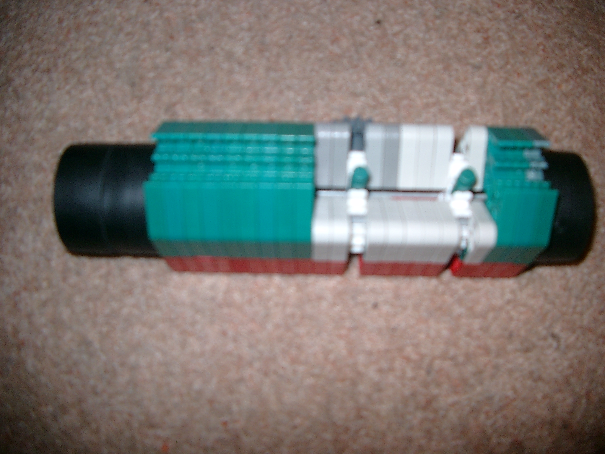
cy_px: 227
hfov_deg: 50.1
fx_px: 647
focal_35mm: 37
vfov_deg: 38.7
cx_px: 302
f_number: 2.6
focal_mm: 7.6
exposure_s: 1/60
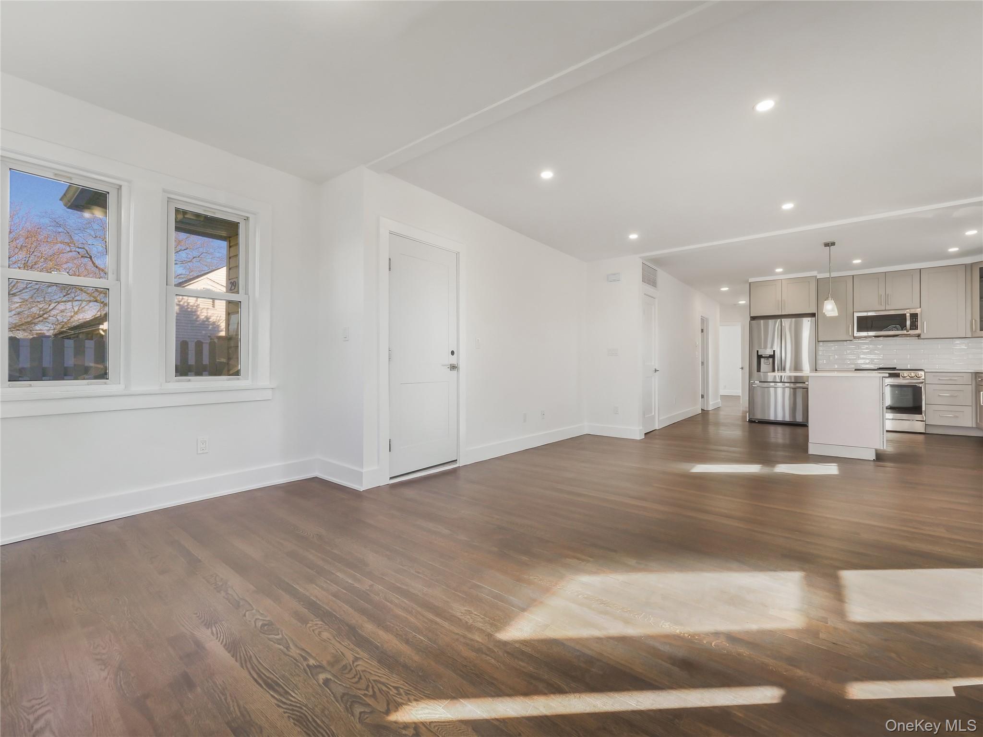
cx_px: 492
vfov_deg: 85.7
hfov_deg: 102.1
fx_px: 398
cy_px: 368
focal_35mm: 14
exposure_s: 1/15
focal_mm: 7
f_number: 8
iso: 800
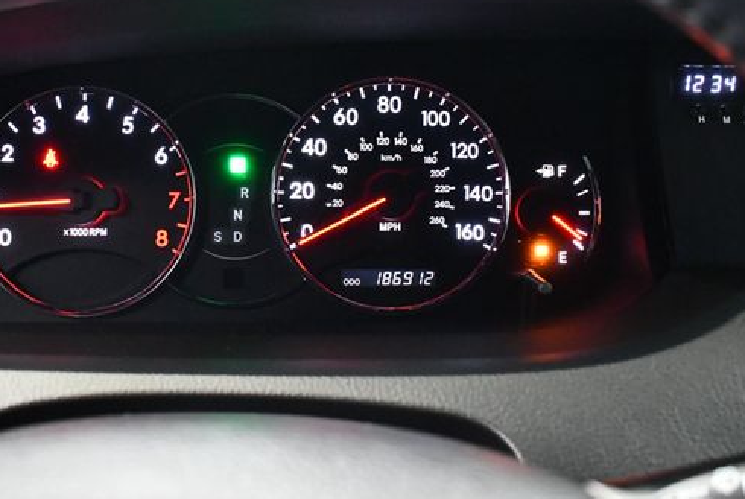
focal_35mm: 47
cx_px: 263
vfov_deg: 28.7
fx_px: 974
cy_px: 231
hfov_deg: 41.4
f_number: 3.5
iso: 5600
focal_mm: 18
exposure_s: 1/60
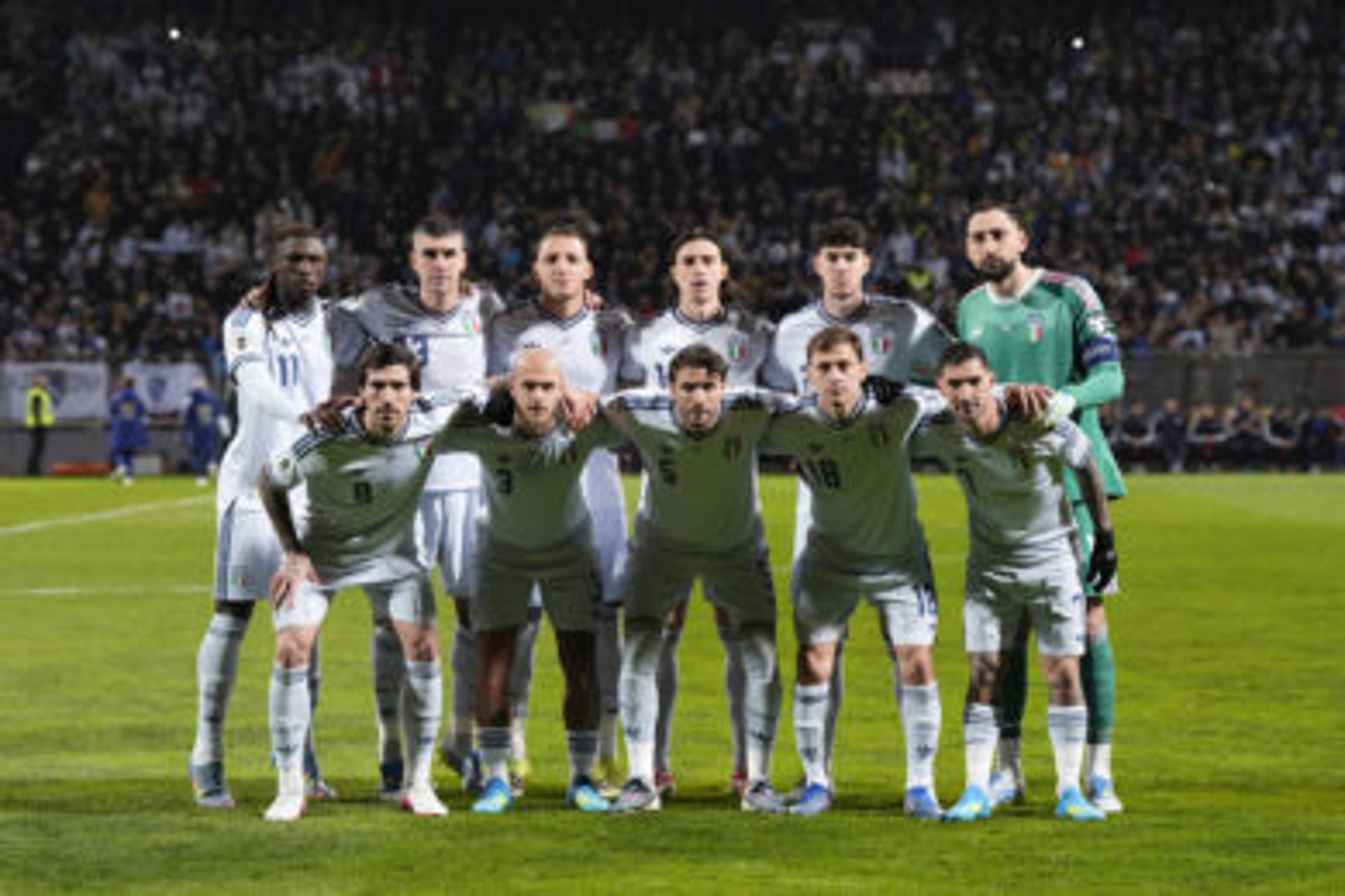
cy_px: 448
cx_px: 672
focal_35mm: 107
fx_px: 3997
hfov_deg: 19.1
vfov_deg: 12.8
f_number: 3.5
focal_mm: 107
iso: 2500
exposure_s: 1/800
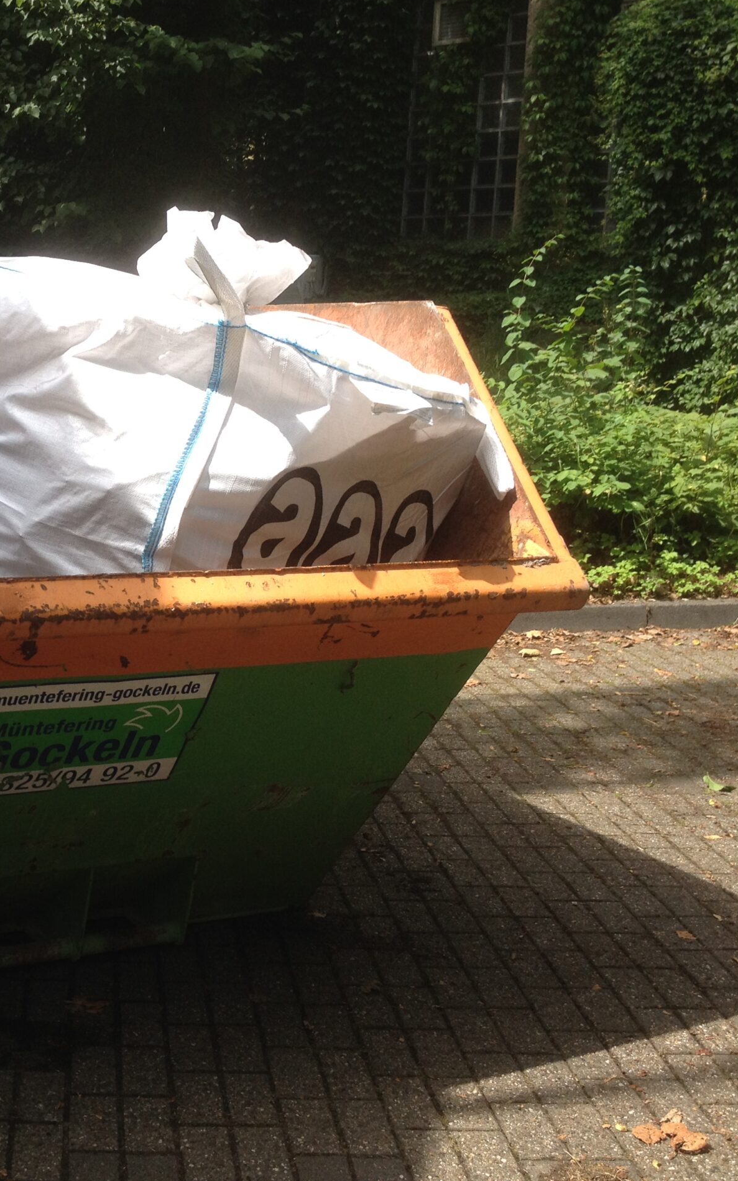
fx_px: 1610
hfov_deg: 25.1
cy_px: 587
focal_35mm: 50
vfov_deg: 40.3
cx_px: 78
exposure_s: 1/767
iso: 50
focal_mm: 4.28
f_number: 2.4
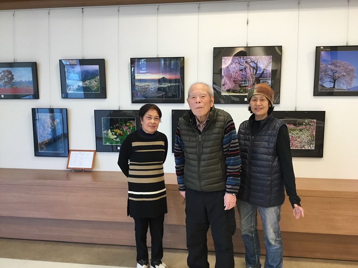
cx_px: 179
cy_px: 134
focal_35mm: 31
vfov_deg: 45.4
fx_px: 321
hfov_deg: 58.4
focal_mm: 3.3
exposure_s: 1/30
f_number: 2.4
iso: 40
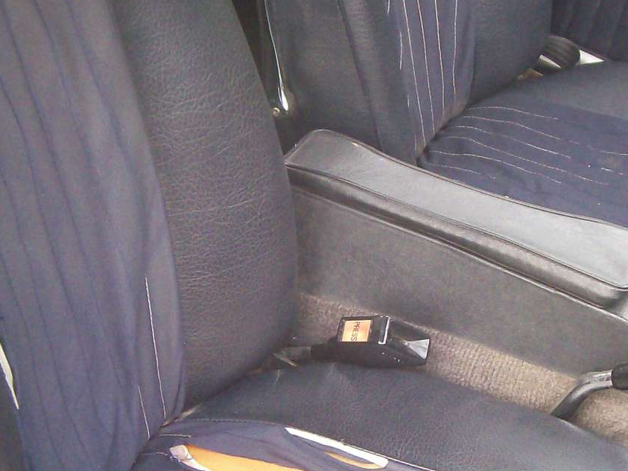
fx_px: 1506
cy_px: 322
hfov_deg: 23.5
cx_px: 347
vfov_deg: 17.7
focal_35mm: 83
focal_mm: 5.8
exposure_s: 1/64
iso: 200
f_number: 2.8
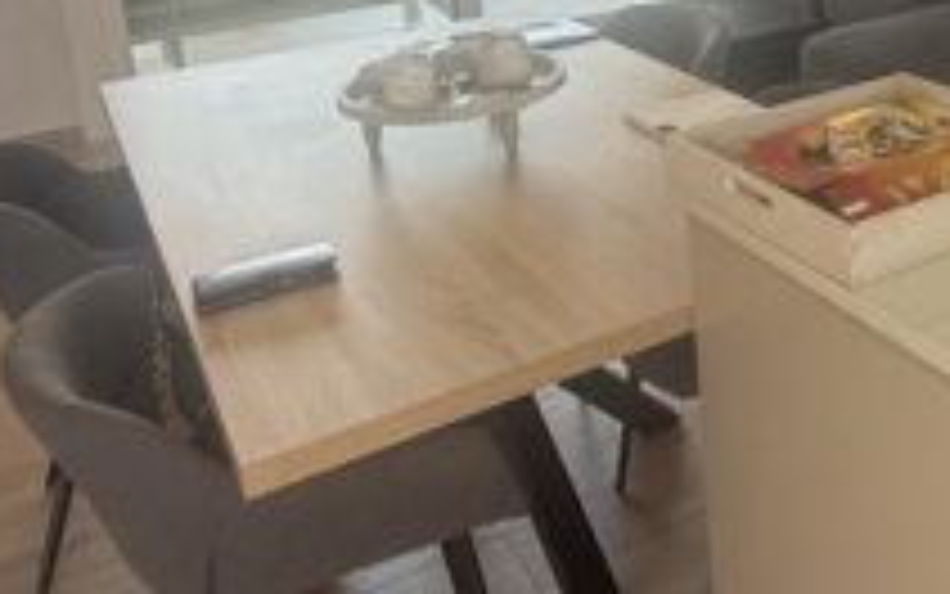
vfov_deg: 26.8
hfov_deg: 40.4
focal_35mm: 45
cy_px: -20
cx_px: 885
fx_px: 1165
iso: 64
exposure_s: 1/102
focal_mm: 2.22
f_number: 2.2
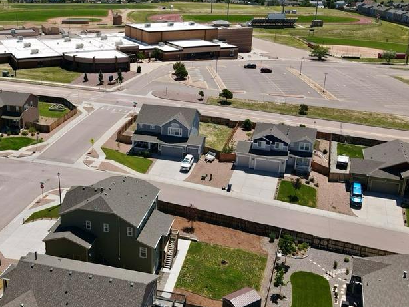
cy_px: 142
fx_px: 473
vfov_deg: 36.0
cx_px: 137
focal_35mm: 40
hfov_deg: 46.1
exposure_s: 1/15
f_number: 2.8
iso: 100
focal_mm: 4.5
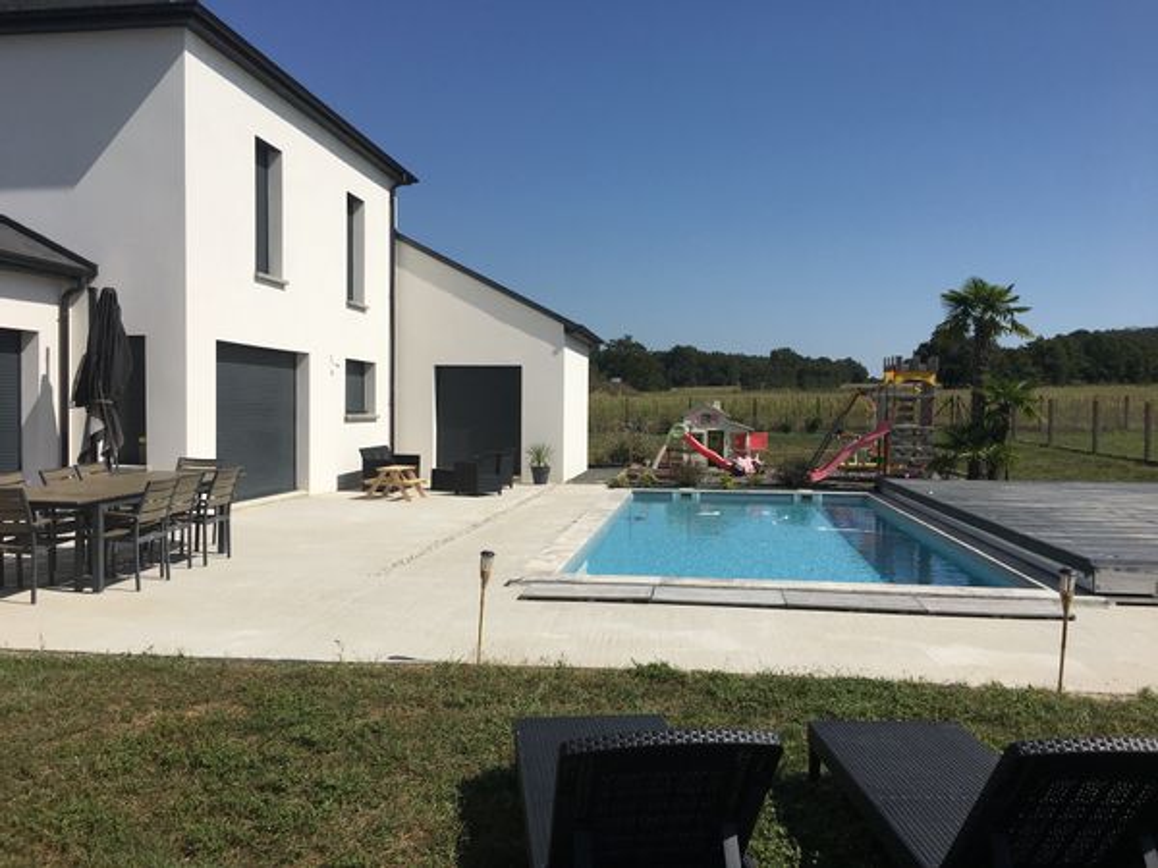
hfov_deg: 61.7
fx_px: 970
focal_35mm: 29
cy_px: 434
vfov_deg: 48.2
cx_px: 579
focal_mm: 4.15
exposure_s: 1/3663
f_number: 2.2
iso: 25
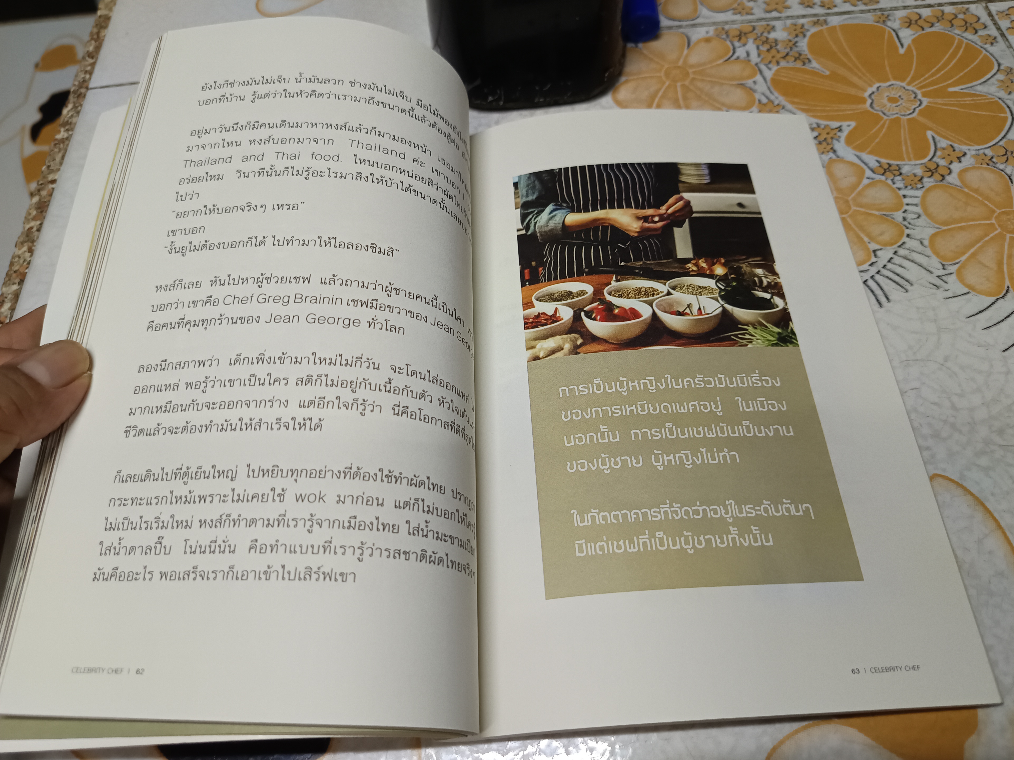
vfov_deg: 54.9
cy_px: 387
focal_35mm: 25
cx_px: 515
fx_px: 732
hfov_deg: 69.4
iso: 1087
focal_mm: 5.31
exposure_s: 1/50
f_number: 1.7
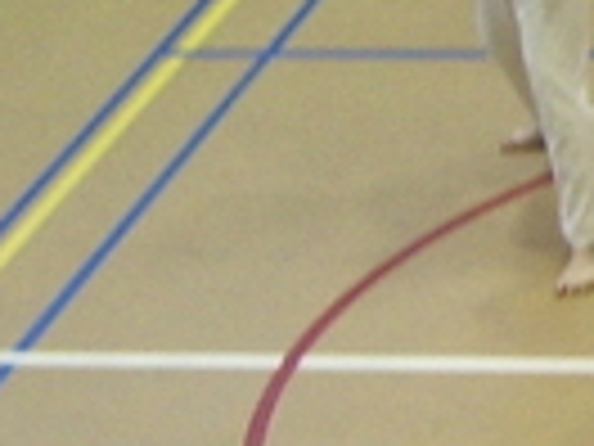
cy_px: 117
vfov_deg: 6.7
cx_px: 1382
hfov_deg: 8.3
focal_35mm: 221
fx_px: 3792
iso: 200
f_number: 2.8
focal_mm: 6.8
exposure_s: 1/25
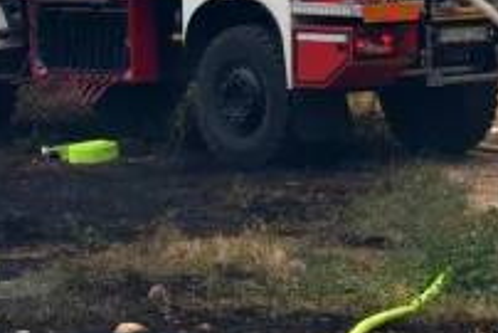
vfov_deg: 4.0
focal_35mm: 346
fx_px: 4790
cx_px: -138
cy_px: 41
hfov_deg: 5.9
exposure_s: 1/1250
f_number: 5.3
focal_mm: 92
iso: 500
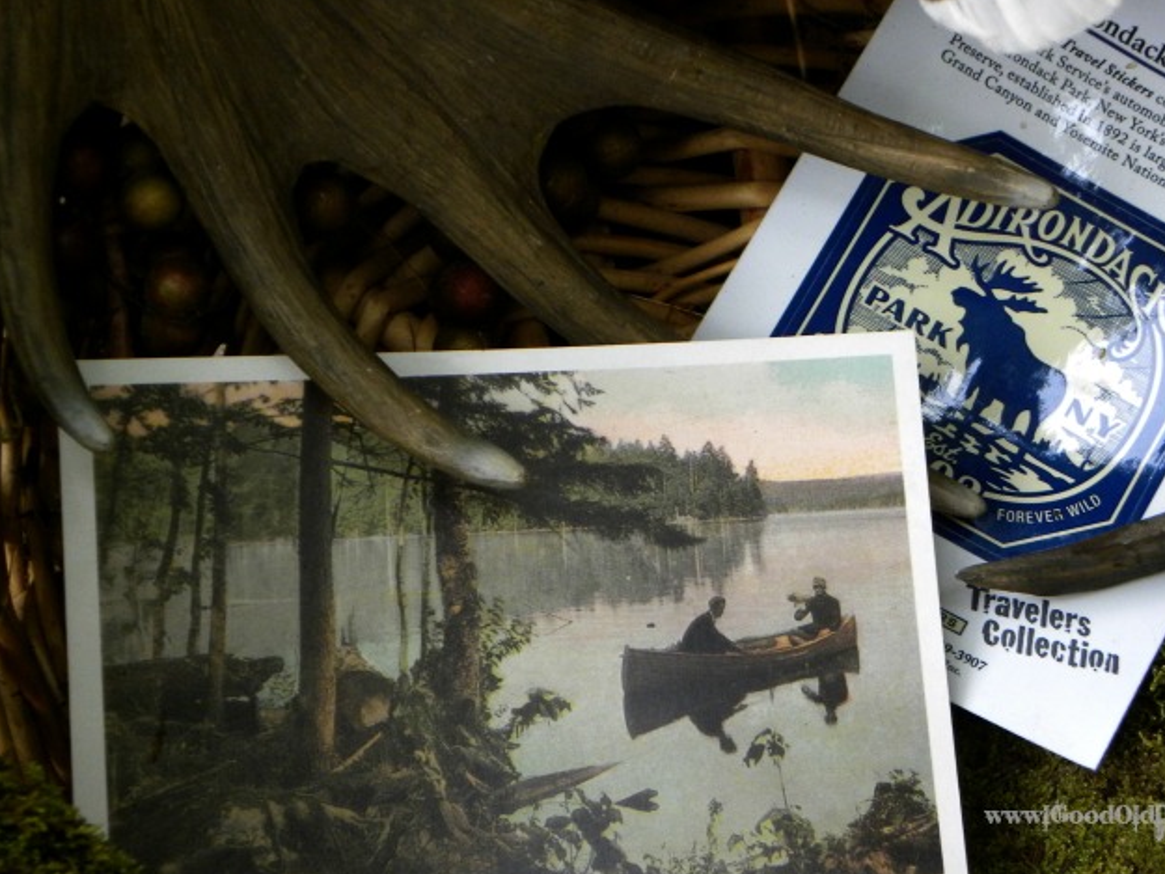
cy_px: 449
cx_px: 617
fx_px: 3231
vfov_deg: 15.4
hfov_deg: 20.4
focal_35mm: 96
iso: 271
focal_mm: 13.4
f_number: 4
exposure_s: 1/71.1
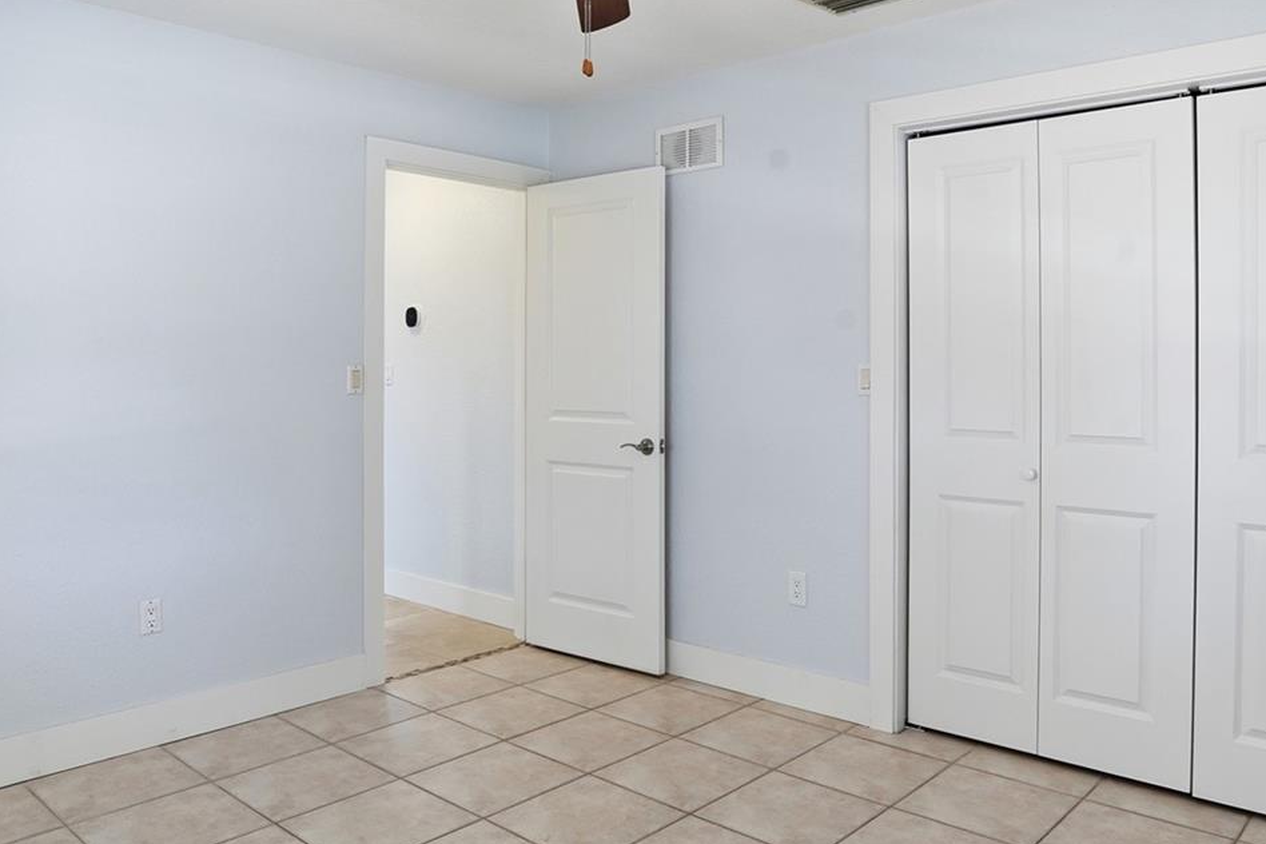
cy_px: 365
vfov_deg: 47.8
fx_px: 949
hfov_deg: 67.3
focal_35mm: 27
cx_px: 677
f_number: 9
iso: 200
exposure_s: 1/25
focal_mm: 16
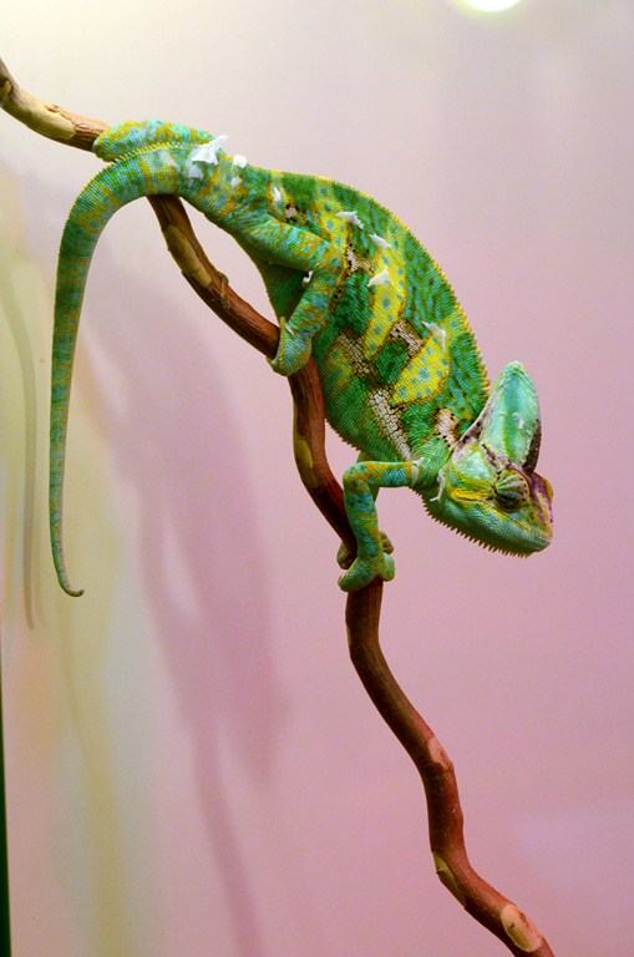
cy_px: 478
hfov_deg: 9.6
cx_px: 317
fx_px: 3779
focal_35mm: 142
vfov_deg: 14.4
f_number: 9
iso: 2000
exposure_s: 1/125
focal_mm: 95
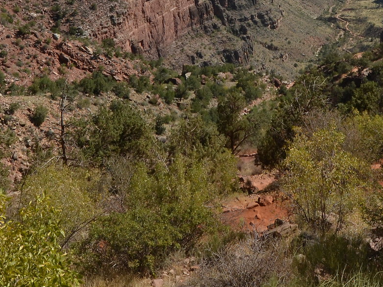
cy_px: -72
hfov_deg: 38.7
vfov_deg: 26.2
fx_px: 536
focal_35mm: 48
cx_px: 267
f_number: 9
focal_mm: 11
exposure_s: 1/1000
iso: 400
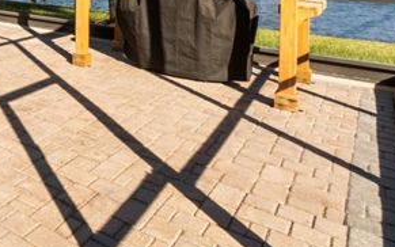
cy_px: -67
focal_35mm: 37
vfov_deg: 28.7
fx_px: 398
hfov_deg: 43.3
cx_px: -20
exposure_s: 1/80
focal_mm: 10
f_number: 22
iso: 320
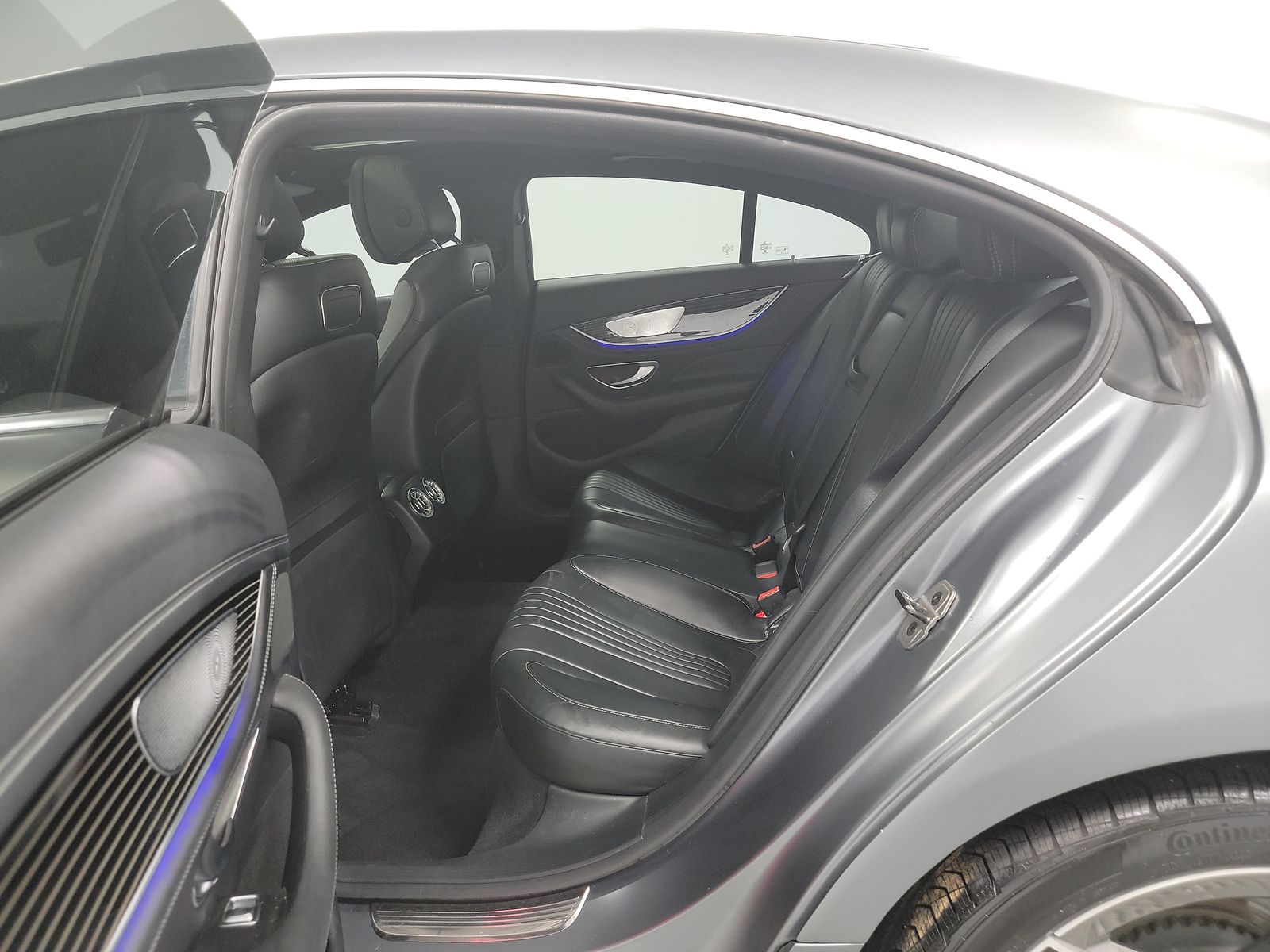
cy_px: 476
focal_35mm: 24
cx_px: 635
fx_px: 881
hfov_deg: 71.6
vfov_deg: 56.8
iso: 426
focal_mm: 6.7
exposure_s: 1/59
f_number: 1.8
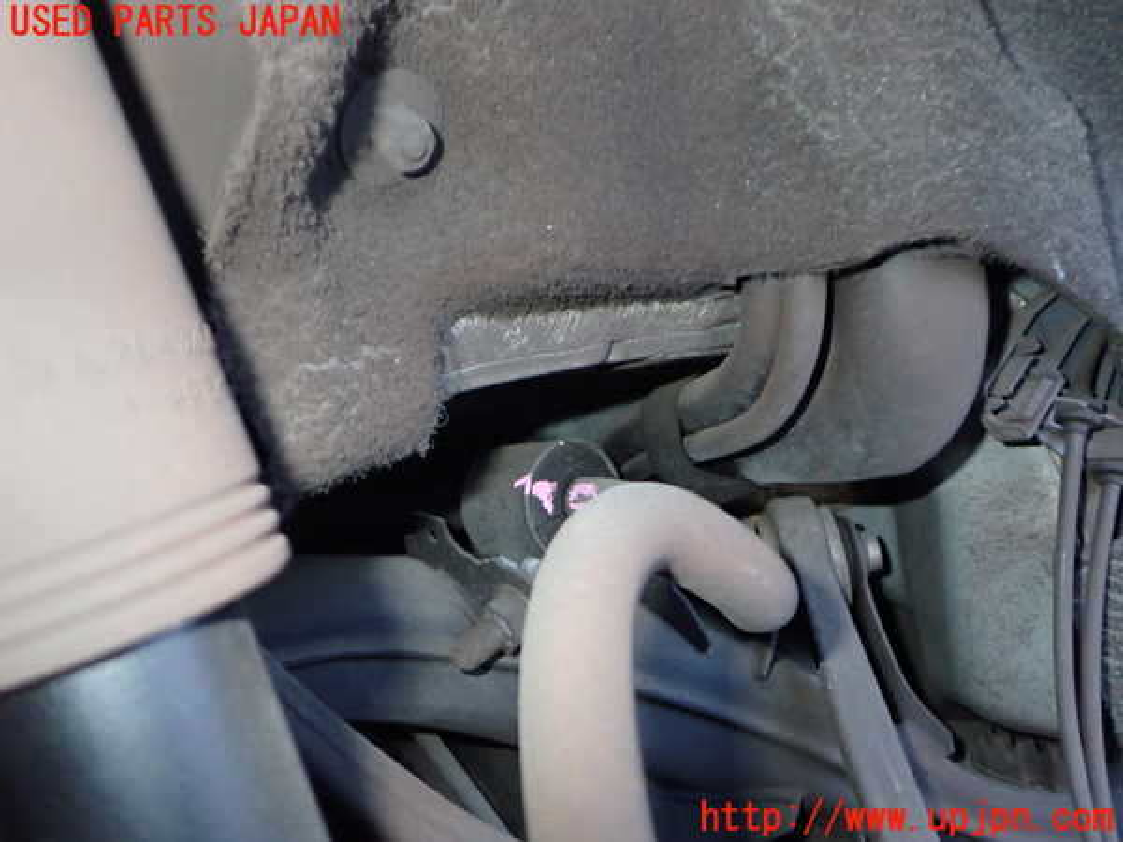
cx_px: 562
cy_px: 421
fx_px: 973
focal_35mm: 30
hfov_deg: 60.0
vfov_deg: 46.8
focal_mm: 5.4
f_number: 6.3
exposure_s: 1/30
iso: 640
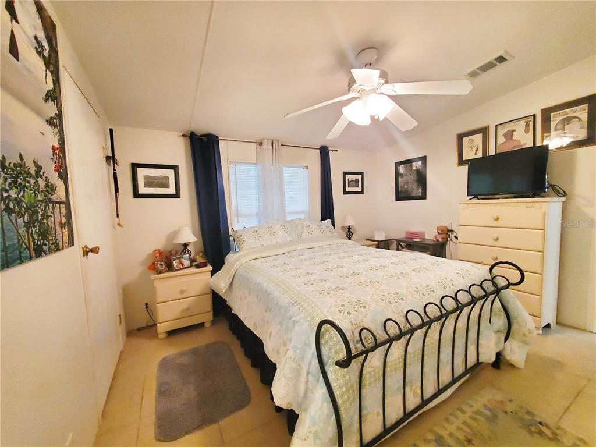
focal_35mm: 13
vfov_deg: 89.9
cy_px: 224
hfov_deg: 106.2
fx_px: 224
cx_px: 298
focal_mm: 1.8
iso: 640
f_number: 2.2
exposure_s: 1/60
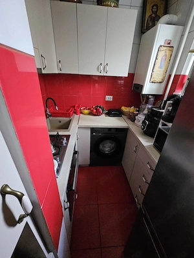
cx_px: 97
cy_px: 129
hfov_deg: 89.9
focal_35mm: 13
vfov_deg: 106.2
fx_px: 97
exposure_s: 1/25
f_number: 2.2
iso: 1600
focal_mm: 2.2
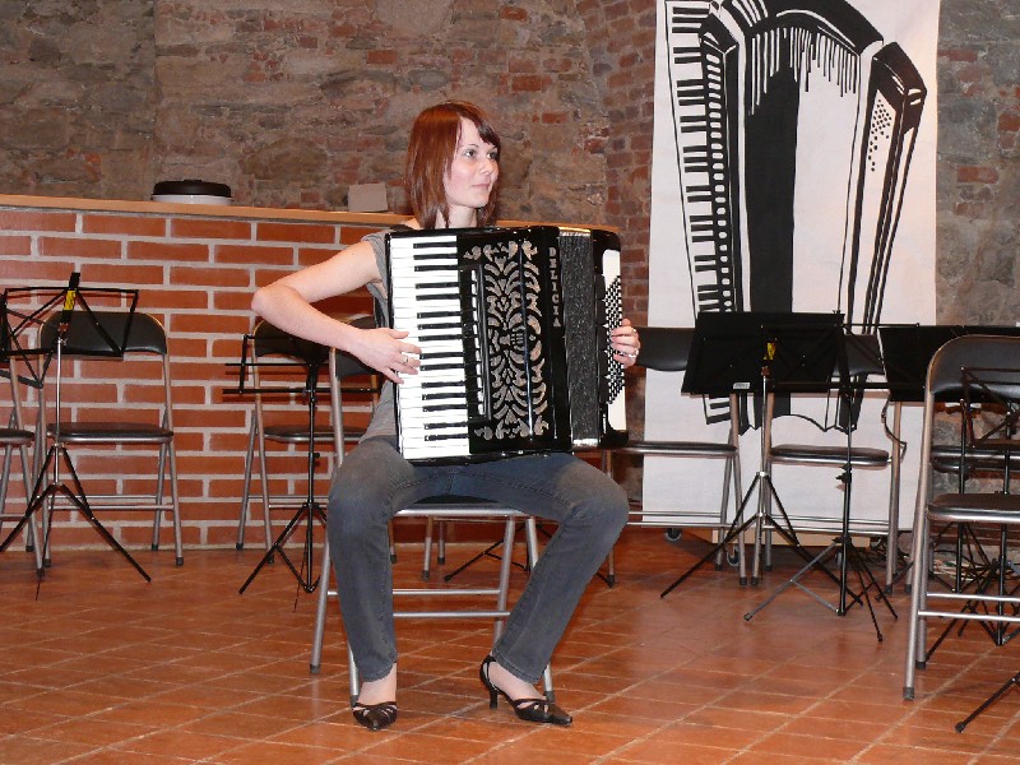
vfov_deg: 21.9
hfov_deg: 29.0
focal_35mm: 67
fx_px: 1974
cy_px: 382
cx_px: 510
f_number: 3.2
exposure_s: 1/30
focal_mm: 10.6
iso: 200
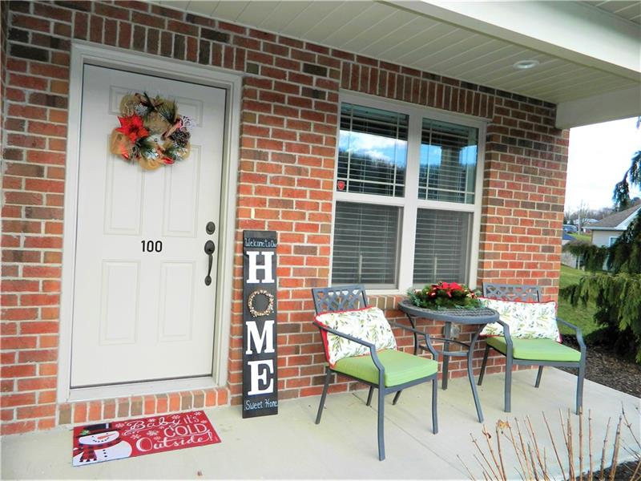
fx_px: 463
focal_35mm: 25
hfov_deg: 69.4
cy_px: 240
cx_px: 320
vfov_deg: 54.9
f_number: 3.1
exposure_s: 1/250
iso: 80
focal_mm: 4.5
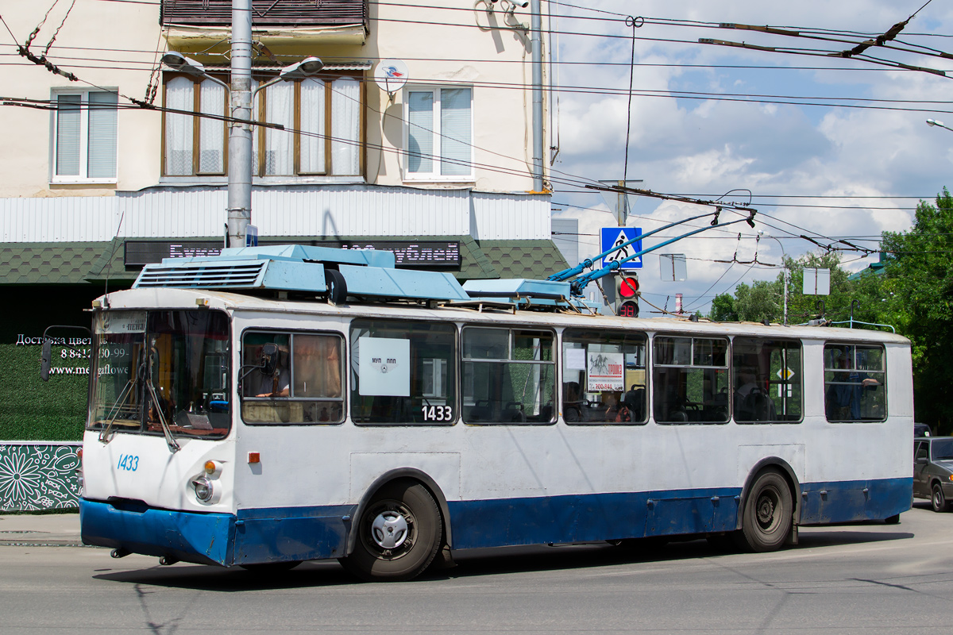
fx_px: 1390
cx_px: 476
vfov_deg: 25.8
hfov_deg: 37.9
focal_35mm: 52
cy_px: 318
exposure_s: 1/640
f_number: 5.6
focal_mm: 35
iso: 100
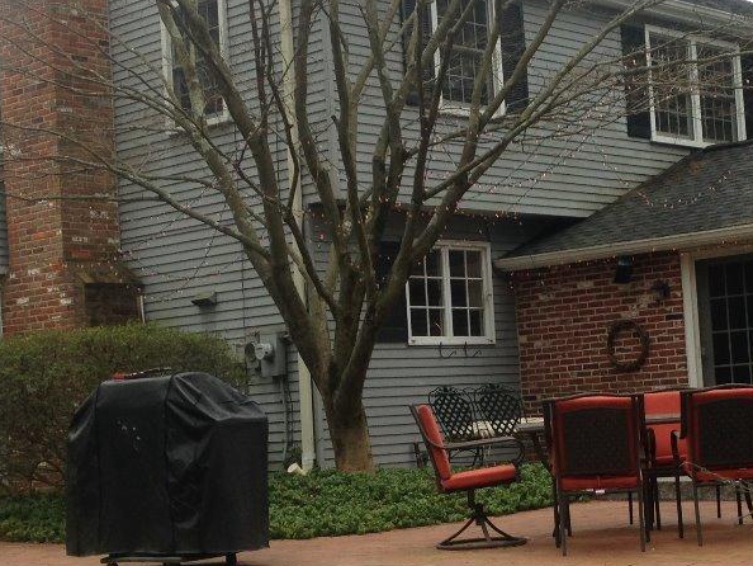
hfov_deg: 24.3
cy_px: 301
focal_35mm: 80
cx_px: 494
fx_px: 1741
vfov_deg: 18.4
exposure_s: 1/266
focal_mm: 4.12
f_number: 2.4
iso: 50
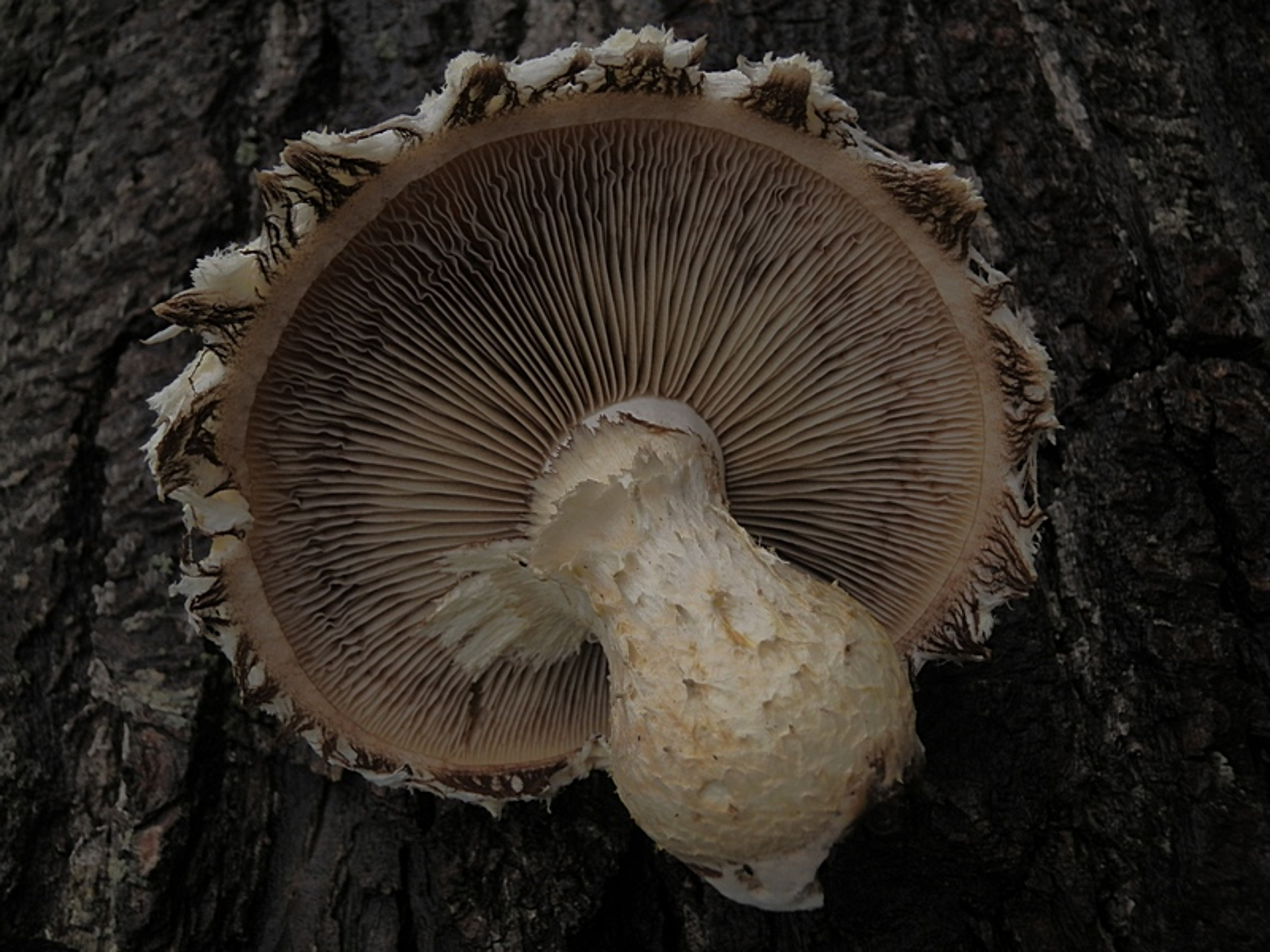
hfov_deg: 50.1
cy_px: 476
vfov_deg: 38.7
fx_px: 1357
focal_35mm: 37
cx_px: 635
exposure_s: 1/320
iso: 80
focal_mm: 6.7
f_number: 3.9
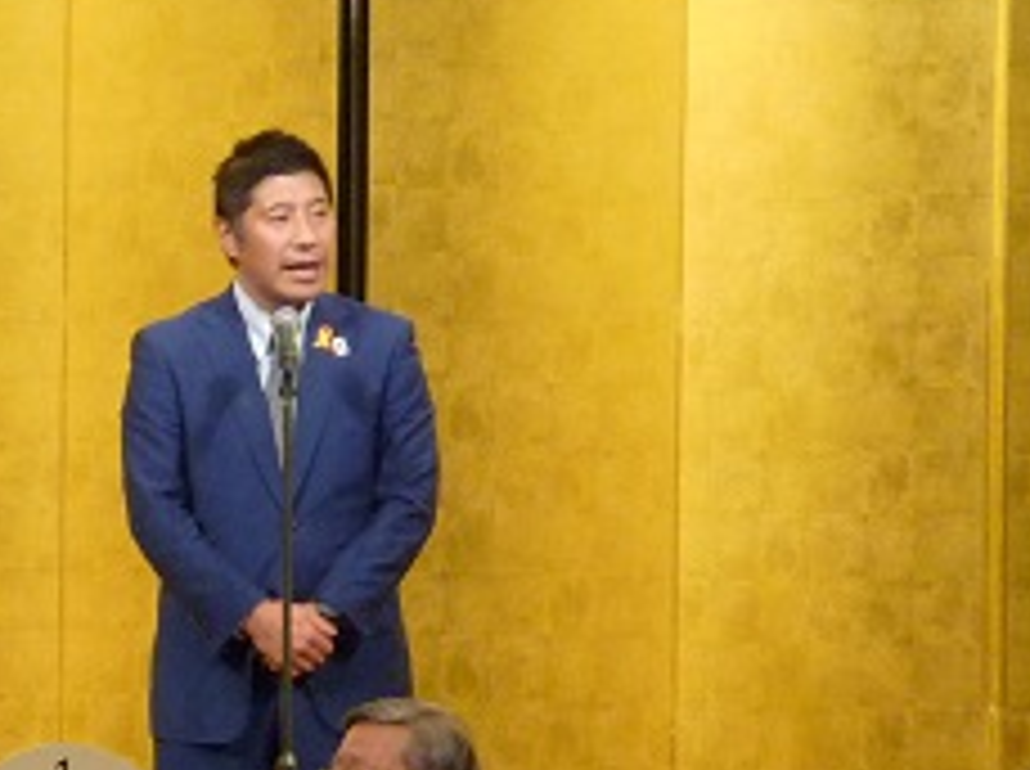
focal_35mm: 282
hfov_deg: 7.0
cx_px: 286
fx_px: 8378
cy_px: 331
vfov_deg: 5.3
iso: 400
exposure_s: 1/40
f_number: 4.8
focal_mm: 16.4
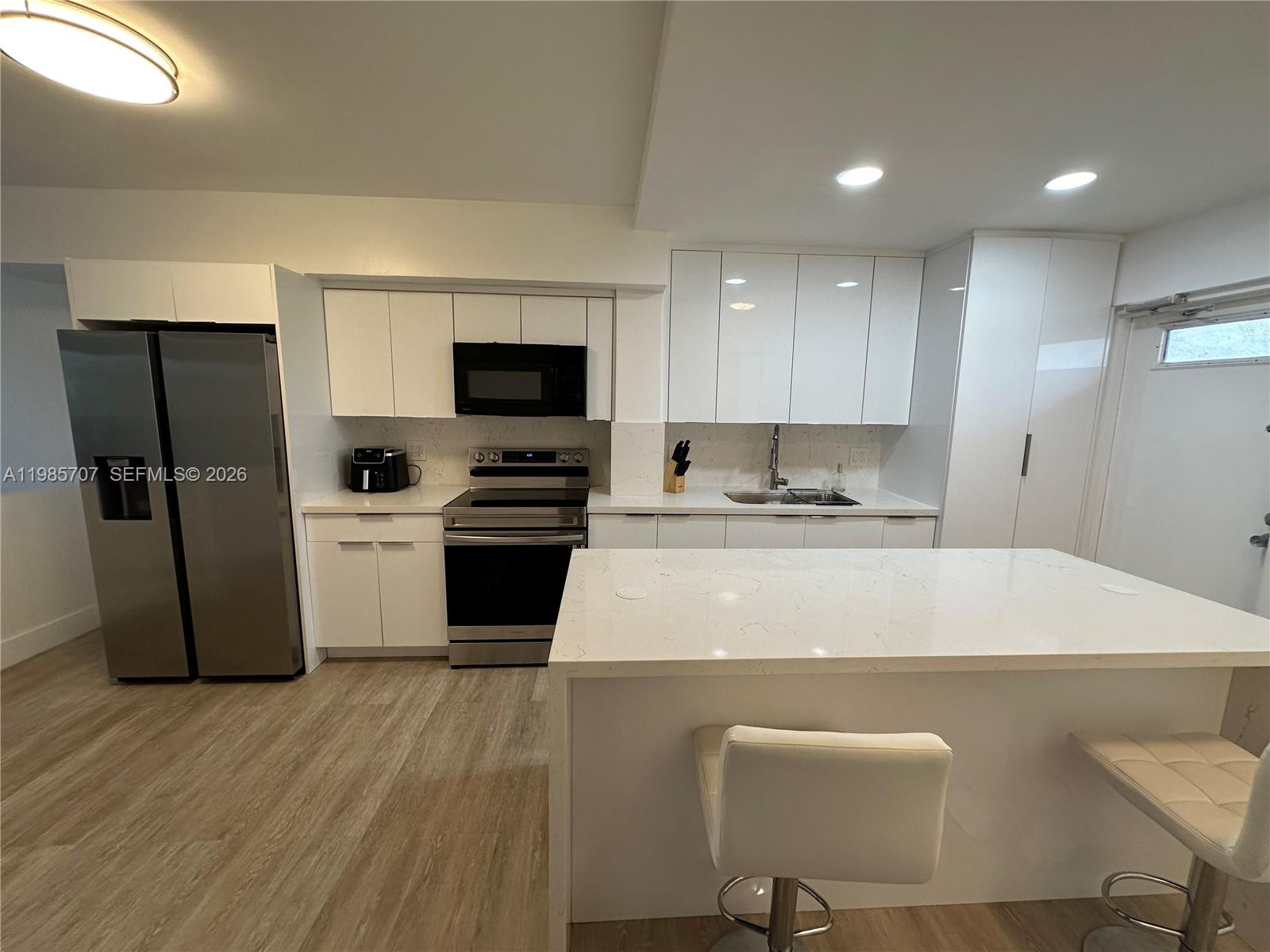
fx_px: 514
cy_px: 476
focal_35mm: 14
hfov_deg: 102.1
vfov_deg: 85.7
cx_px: 635
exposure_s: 1/120
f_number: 2.2
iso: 160
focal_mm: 2.22
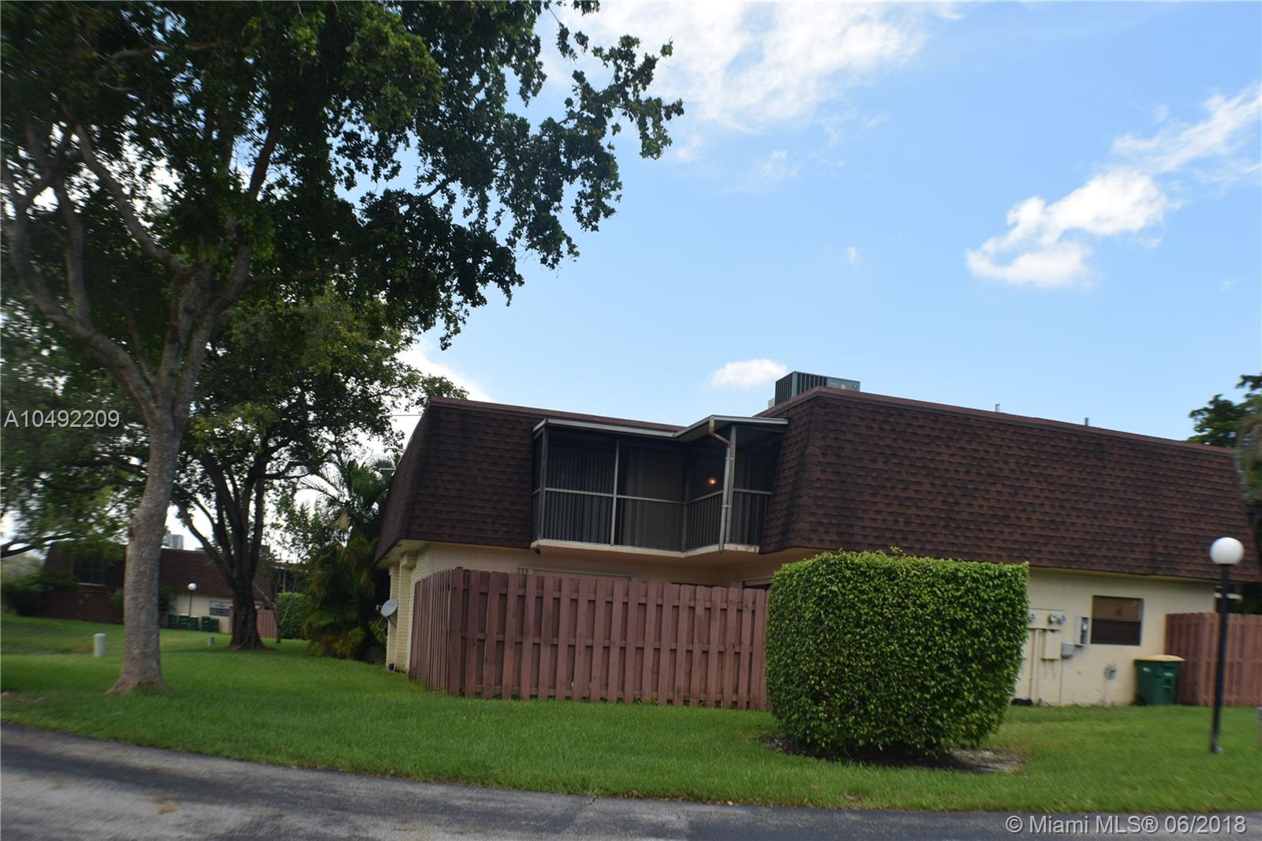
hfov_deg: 53.1
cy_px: 420
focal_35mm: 36
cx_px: 631
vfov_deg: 36.9
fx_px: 1262
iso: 100
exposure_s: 1/200
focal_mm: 24
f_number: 8
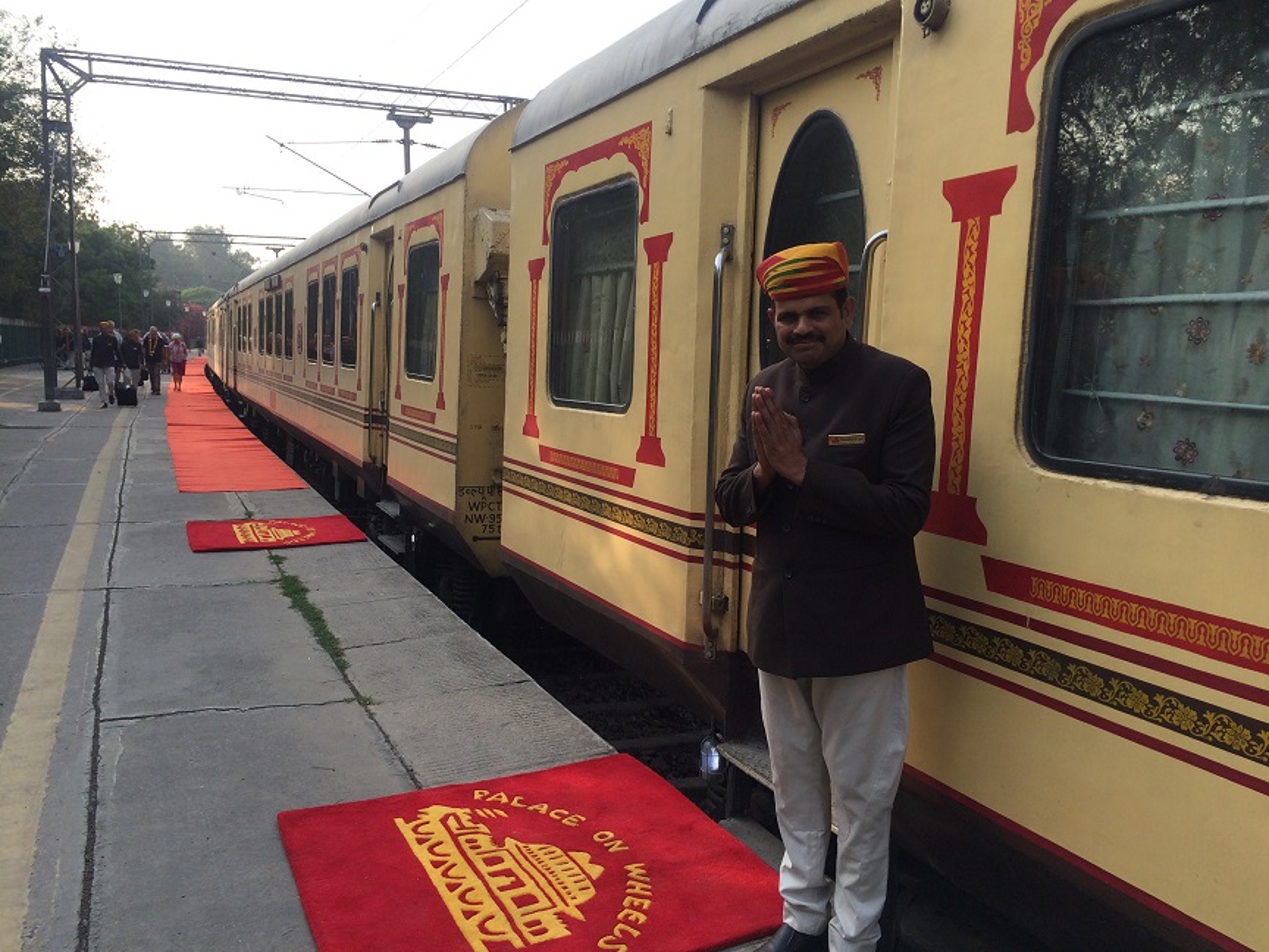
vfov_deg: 48.2
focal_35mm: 29
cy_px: 476
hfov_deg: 61.7
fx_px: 1063
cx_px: 634
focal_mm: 4.15
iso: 32
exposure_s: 1/526
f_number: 2.2
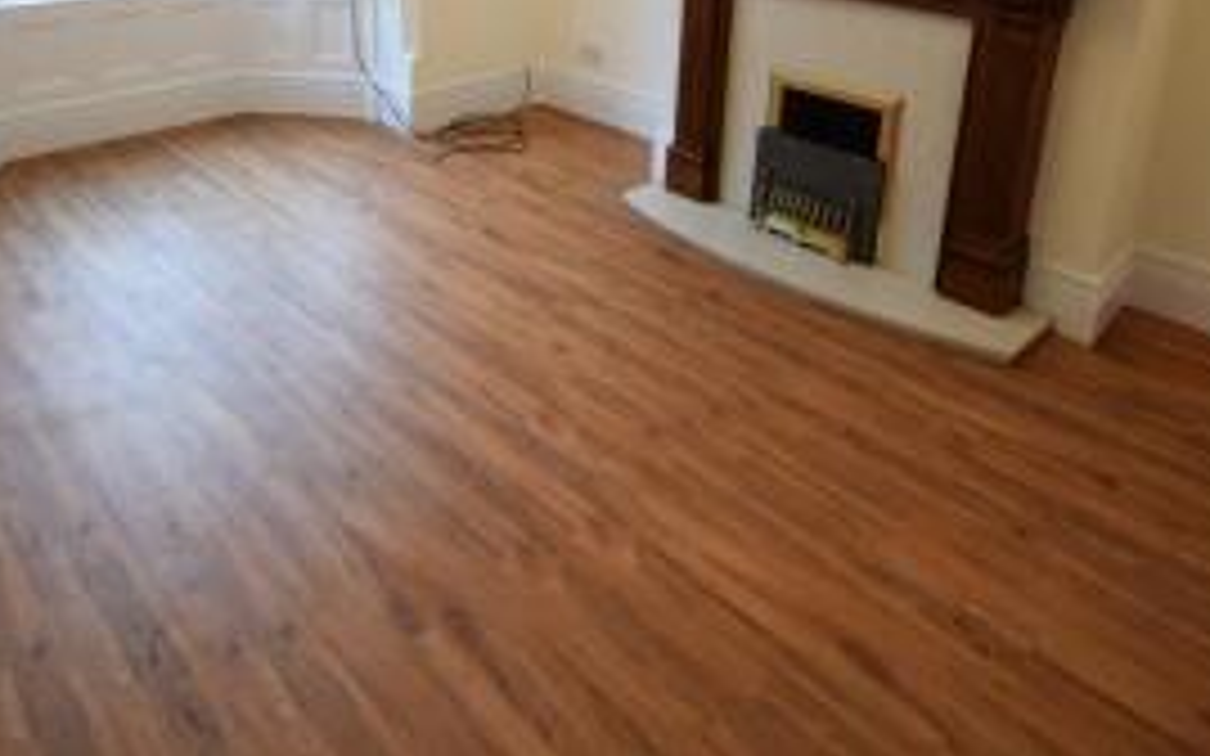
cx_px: 549
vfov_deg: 41.6
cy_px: 47
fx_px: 890
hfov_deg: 68.3
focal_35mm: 27
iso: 640
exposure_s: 1/60
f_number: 4
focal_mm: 10
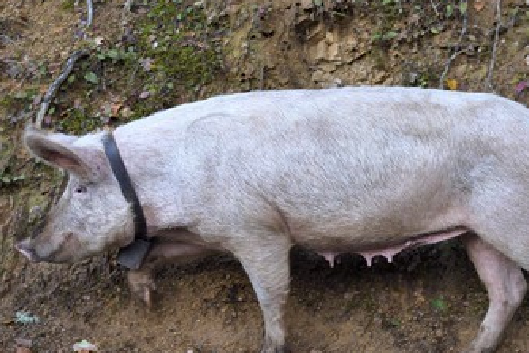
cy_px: 174
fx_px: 1294
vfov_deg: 15.5
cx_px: 303
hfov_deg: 23.1
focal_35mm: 88
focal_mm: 70
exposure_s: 1/250
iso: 800
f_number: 6.3
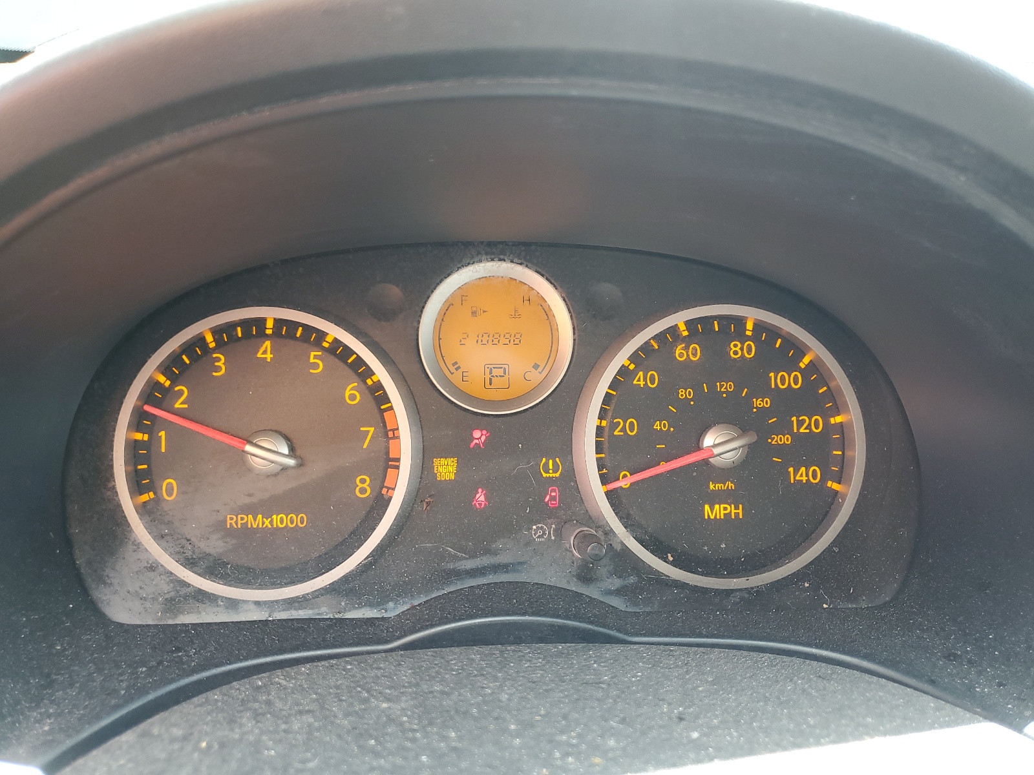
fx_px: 777
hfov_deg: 67.3
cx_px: 517
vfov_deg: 53.1
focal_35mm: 26
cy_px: 388
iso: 58
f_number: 1.5
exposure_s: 1/100
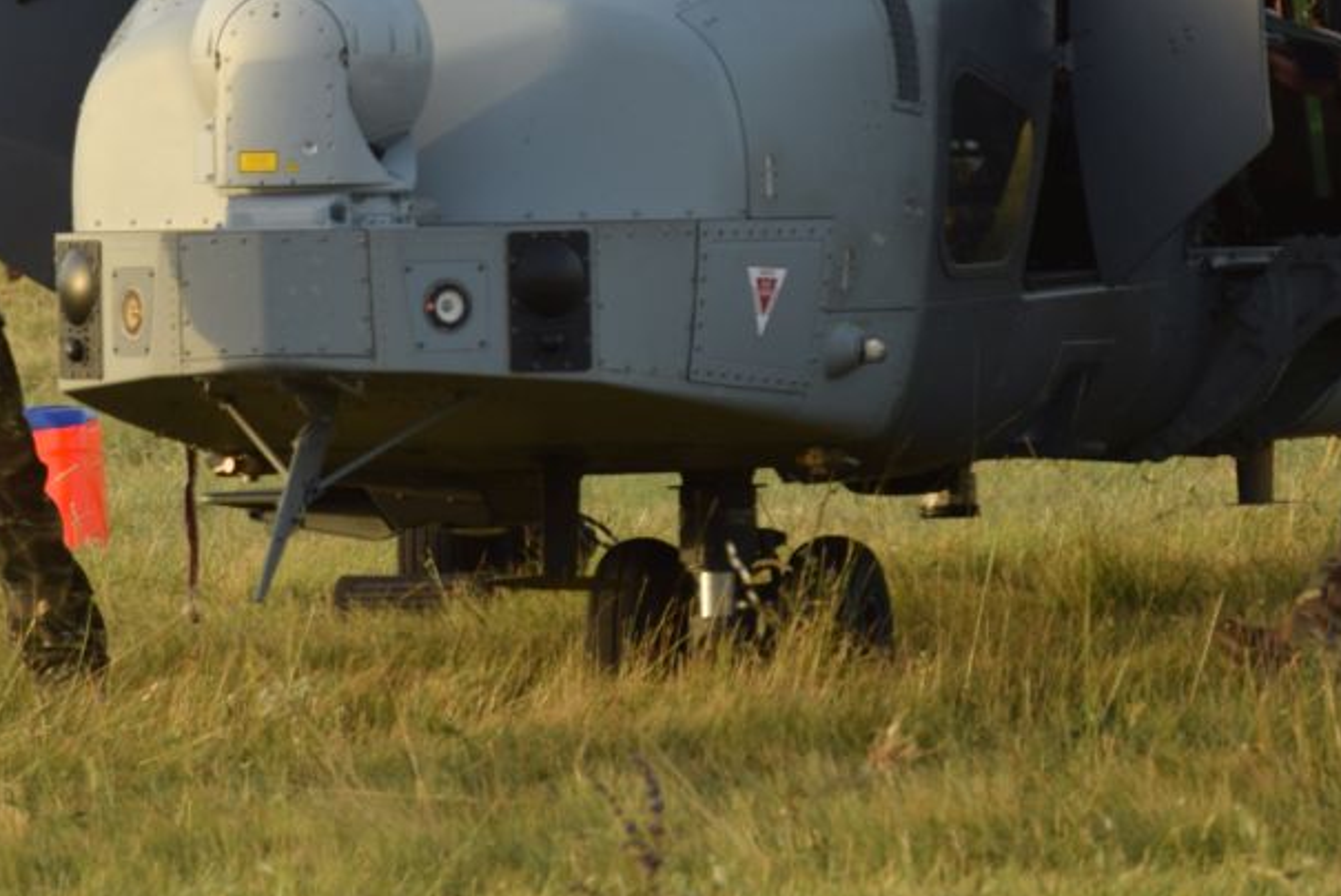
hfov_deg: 4.9
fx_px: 15515
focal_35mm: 416
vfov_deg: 3.3
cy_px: -30
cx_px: 477
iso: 100
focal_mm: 105
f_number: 5.6
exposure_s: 1/80
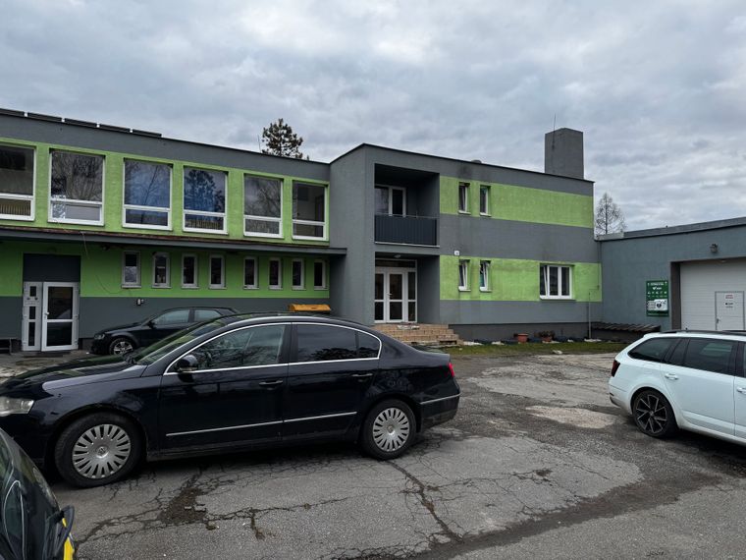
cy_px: 280
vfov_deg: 56.8
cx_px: 373
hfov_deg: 71.6
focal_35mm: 24
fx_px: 517
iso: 80
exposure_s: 1/1112
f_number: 1.78
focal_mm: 6.76
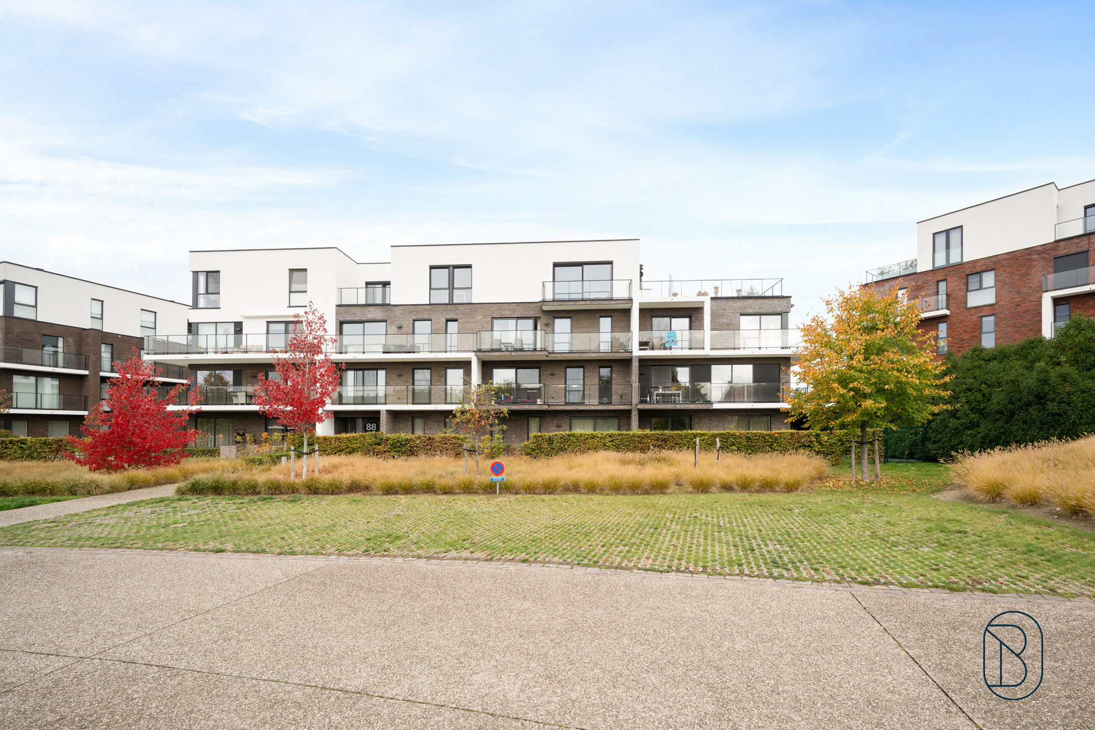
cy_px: 365
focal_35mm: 14
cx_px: 548
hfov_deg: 104.3
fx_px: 426
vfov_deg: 81.2
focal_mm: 14
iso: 250
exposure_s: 1/160
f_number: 10
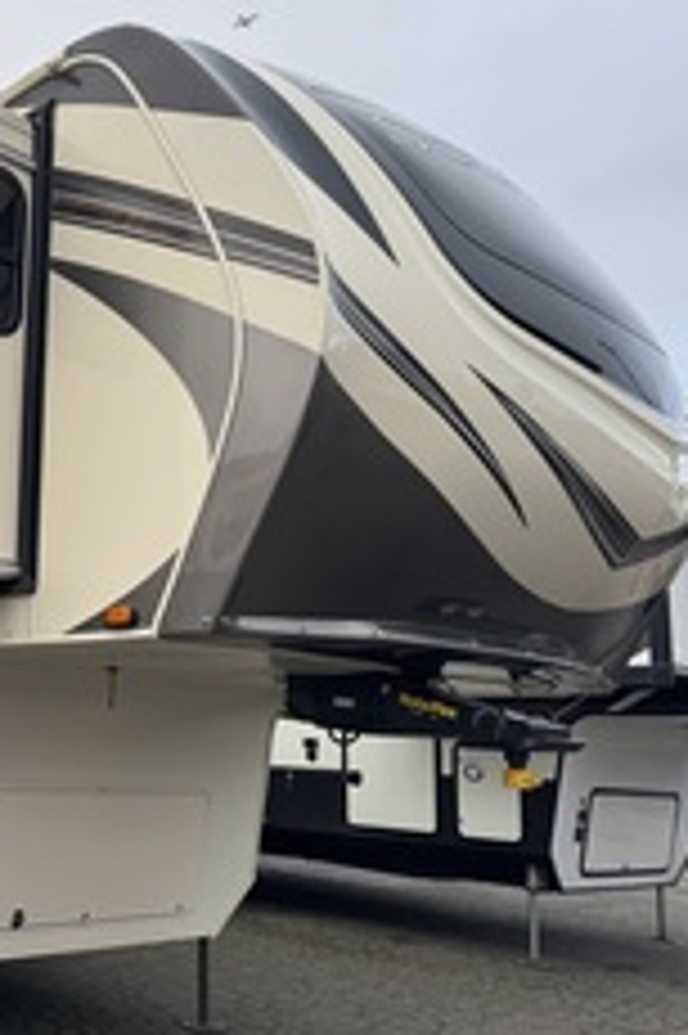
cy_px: 551
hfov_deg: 32.2
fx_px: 1091
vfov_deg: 50.7
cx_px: 0
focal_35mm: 38
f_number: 1.78
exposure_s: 1/356
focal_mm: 6.76
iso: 80
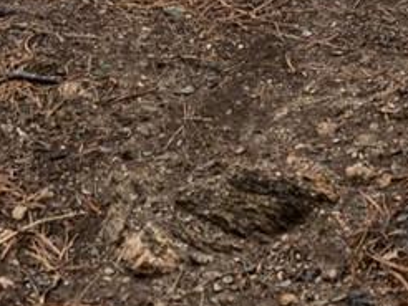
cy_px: -402
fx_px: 1840
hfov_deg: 12.4
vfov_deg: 8.7
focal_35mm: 156
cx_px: -58
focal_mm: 12
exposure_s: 1/1250
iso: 200
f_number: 2.8
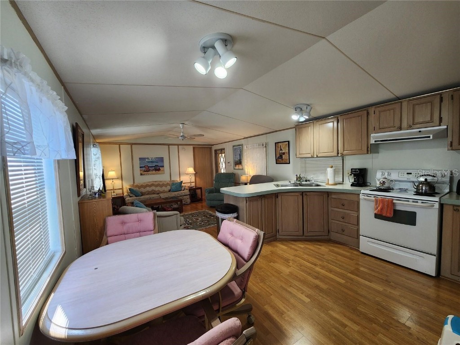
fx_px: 173
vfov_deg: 89.9
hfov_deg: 106.2
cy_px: 172
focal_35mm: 13
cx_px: 230
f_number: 2.2
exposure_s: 1/60
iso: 100
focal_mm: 2.2
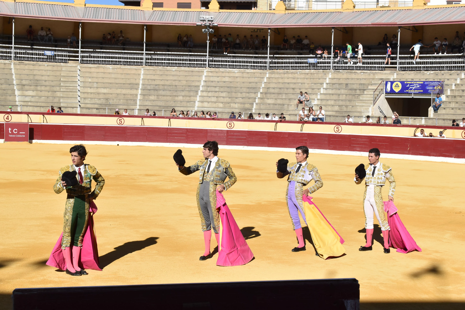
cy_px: 155
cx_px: 232
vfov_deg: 25.1
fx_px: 697
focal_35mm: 54
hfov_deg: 36.9
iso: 400
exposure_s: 1/640
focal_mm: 36
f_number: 13
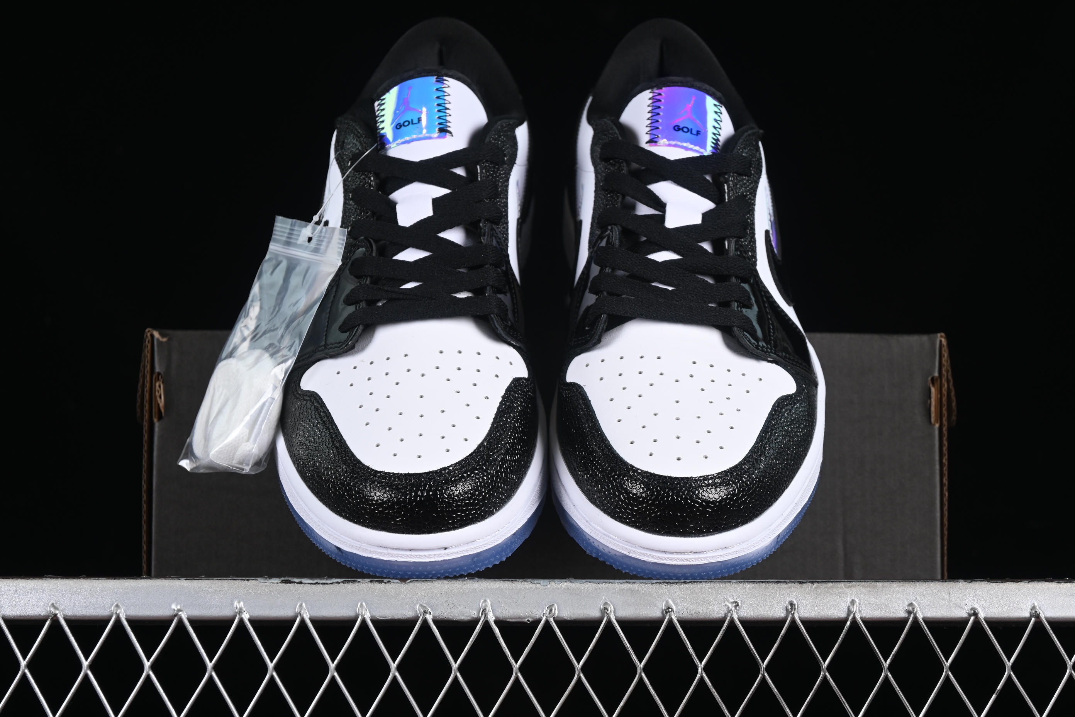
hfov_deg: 27.0
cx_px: 538
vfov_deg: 18.2
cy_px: 358
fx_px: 2239
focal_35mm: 75
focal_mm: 50
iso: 160
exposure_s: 1/60
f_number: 6.3
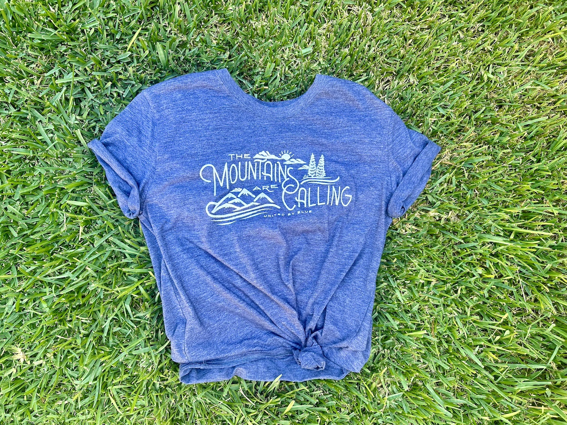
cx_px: 284
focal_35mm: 24
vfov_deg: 56.8
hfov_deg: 71.6
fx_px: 393
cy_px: 212
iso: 80
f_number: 1.78
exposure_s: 1/121
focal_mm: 6.86
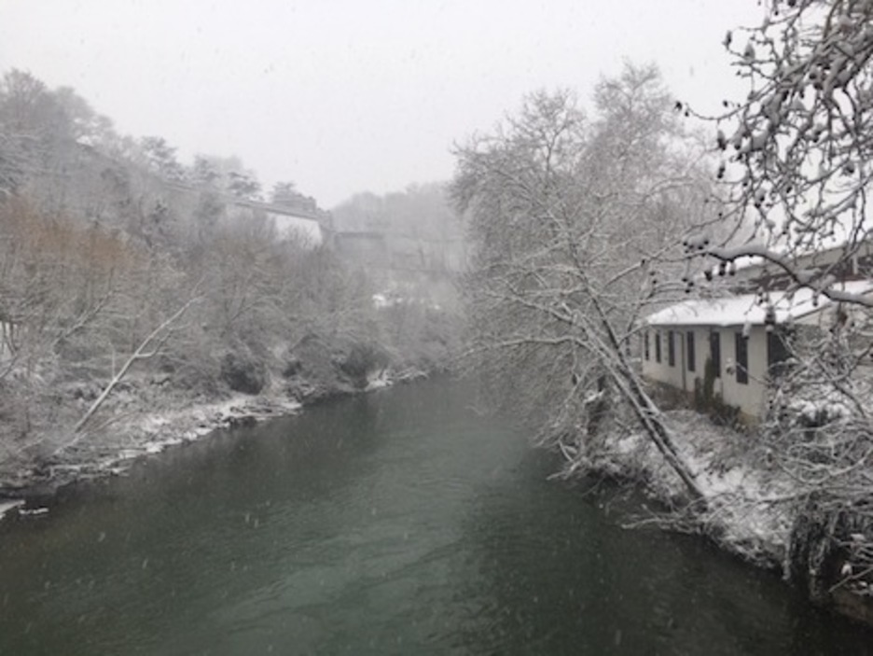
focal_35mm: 29
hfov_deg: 61.6
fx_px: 732
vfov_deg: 48.3
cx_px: 436
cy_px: 328
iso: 25
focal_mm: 4.15
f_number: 2.2
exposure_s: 1/100
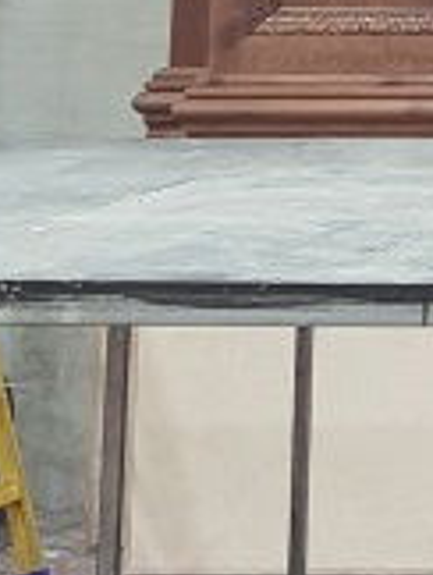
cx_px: 1161
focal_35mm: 164
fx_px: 2728
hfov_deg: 8.1
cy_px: -334
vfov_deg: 11.4
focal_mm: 4.2
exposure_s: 1/33
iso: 160
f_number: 1.7
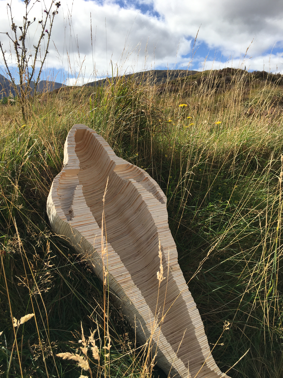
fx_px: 316
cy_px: 189
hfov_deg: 48.2
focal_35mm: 29
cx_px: 142
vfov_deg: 61.7
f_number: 2.2
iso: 25
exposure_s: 1/1709
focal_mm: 4.15
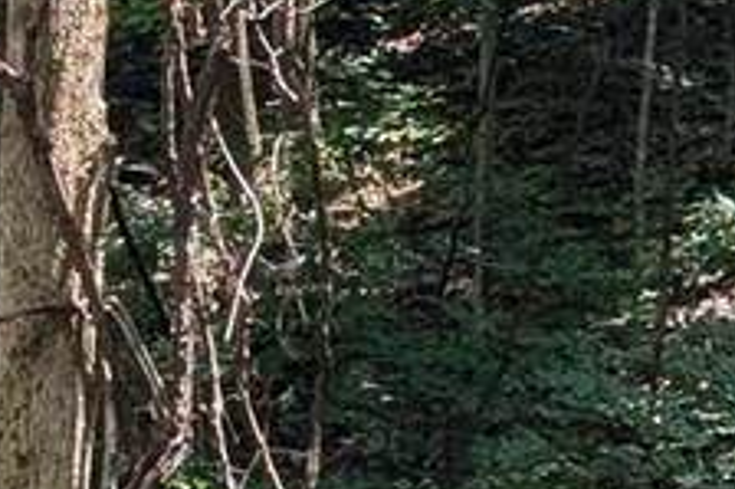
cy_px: 1529
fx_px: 5937
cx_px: 1357
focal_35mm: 291
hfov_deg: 6.9
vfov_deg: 4.5
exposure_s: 1/162
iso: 19
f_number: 1.68
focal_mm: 6.9
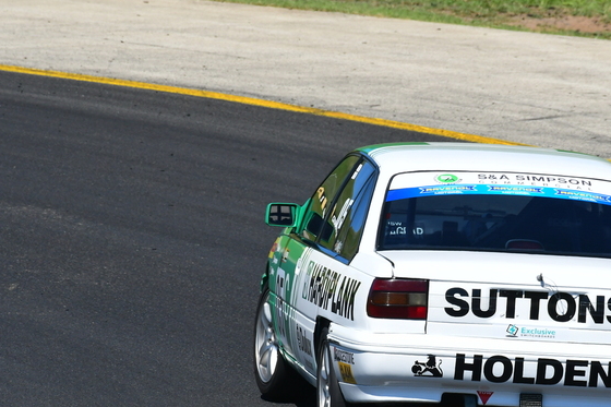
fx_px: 15270
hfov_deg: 2.3
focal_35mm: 900
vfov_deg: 1.5
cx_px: 404
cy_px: 226
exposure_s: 1/640
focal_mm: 420
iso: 500
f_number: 13
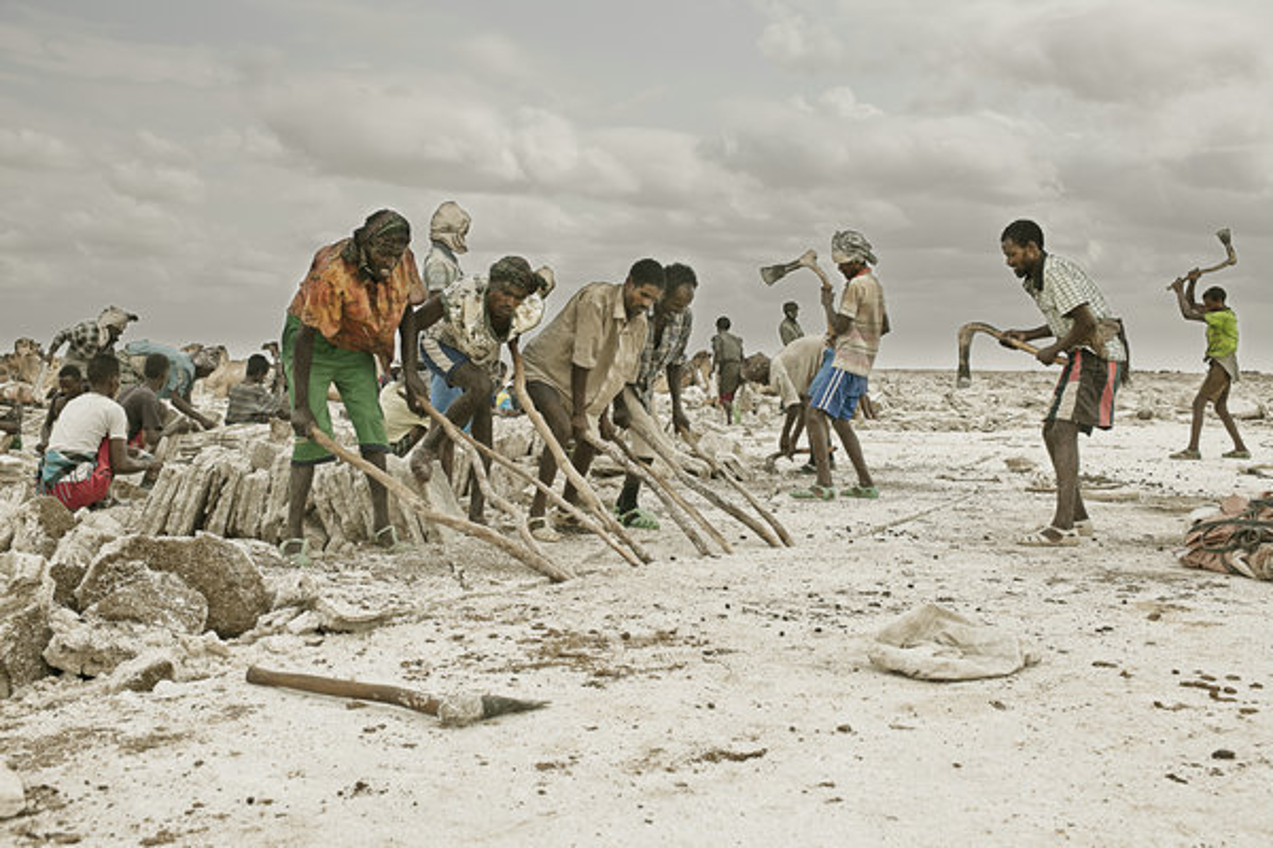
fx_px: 1238
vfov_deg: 37.9
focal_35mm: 35
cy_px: 424
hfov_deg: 54.4
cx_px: 636
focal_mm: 35
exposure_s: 1/800
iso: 100
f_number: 7.1
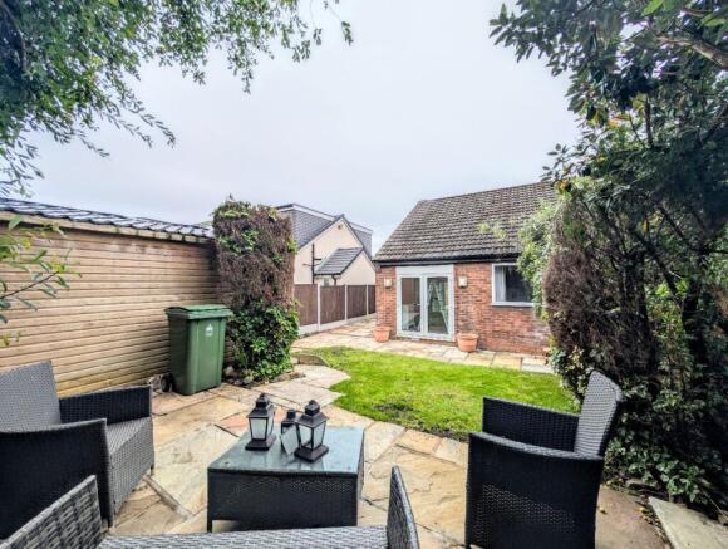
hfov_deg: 110.4
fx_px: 253
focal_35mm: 12
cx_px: 364
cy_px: 274
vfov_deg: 94.7
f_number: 1.7
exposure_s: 1/1167
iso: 51
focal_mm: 2.02
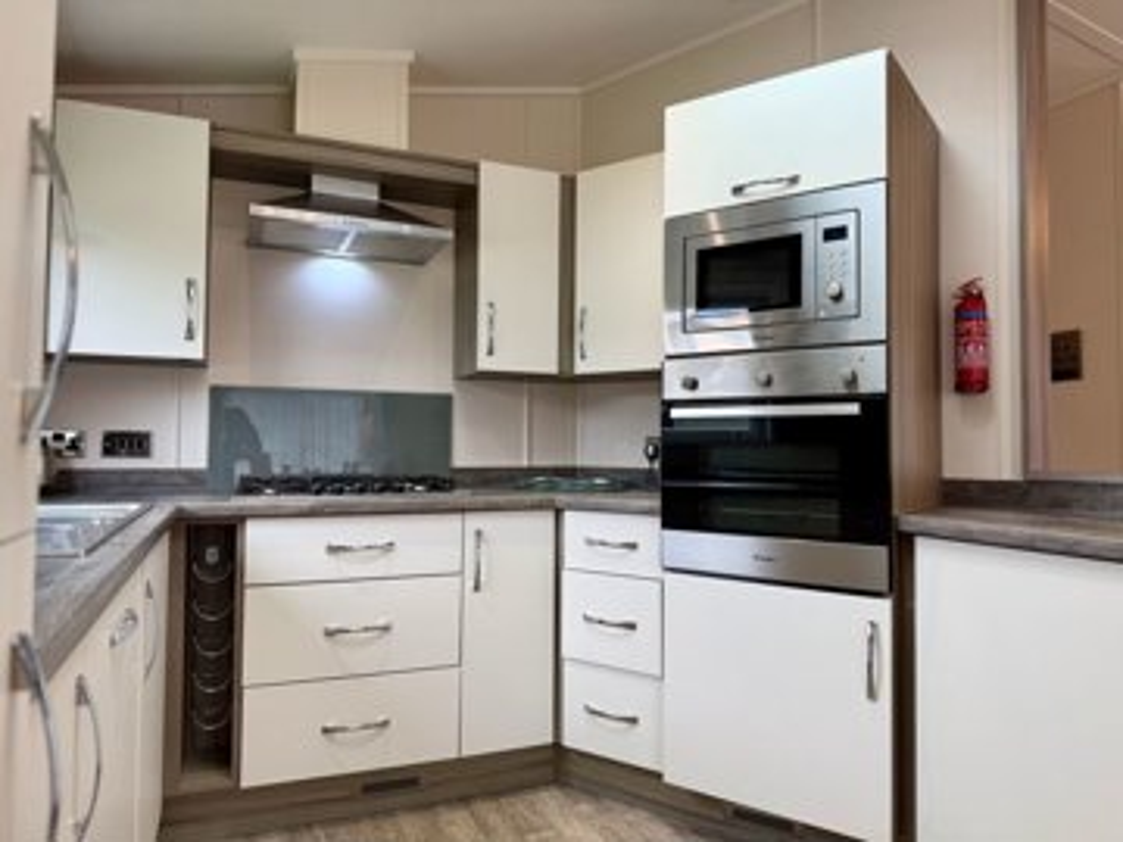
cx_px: 562
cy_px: 421
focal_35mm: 24
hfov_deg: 71.6
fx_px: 779
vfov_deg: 56.8
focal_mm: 6.76
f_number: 1.78
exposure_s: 1/100
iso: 64
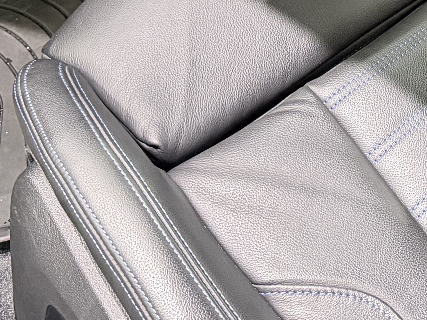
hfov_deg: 16.5
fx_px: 1369
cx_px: 597
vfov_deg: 11.9
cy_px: -314
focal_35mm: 111
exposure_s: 1/50
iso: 640
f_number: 1.78
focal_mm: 6.76
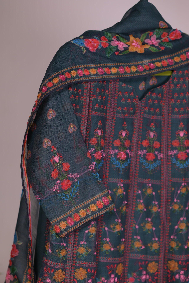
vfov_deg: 23.9
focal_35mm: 85
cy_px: 142
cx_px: 94
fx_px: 669
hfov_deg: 16.1
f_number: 2.5
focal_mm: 85
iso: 200
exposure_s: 1/125
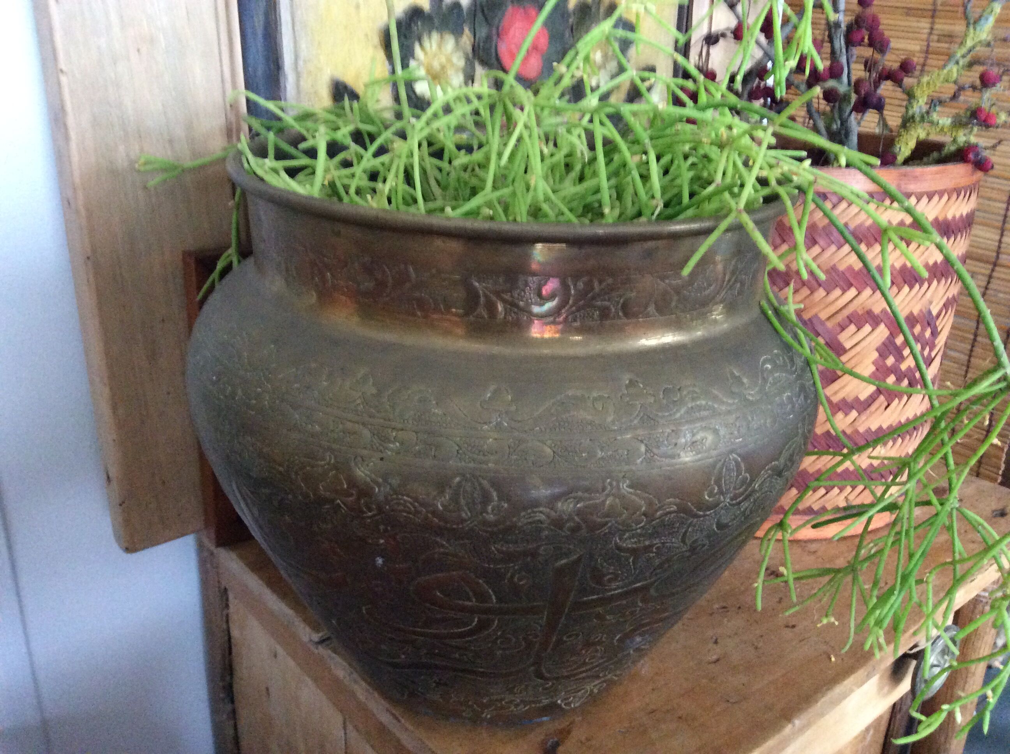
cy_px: 377
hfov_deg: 56.9
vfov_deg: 44.1
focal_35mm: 32
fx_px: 932
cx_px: 505
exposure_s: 1/17
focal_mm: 3.3
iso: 320
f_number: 2.4
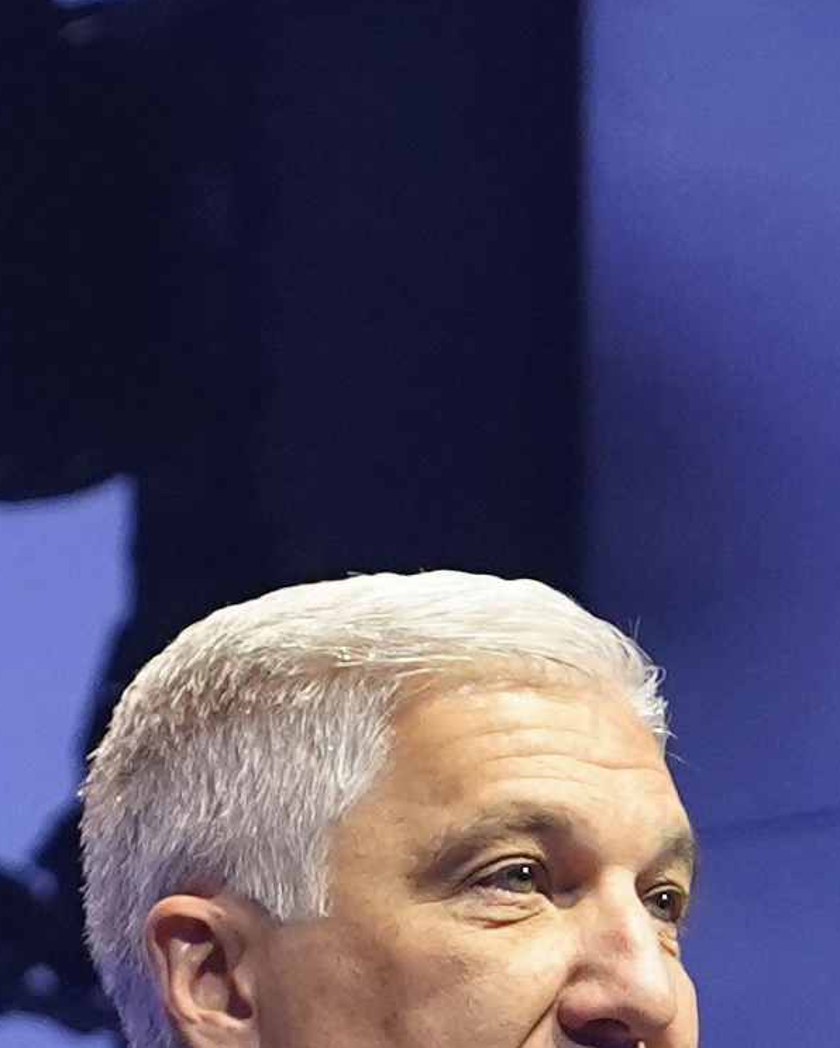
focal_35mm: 521
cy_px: 1390
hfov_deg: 3.0
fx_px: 16177
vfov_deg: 3.7
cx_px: 1185
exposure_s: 1/200
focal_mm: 70
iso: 4000
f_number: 4.5
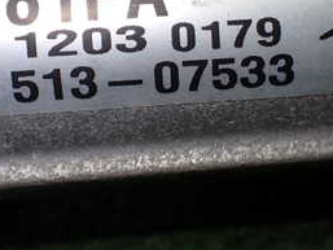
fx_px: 674
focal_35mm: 70
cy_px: 60
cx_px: 189
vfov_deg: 20.8
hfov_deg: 27.7
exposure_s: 1/125
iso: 125
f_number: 2.3
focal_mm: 5.4
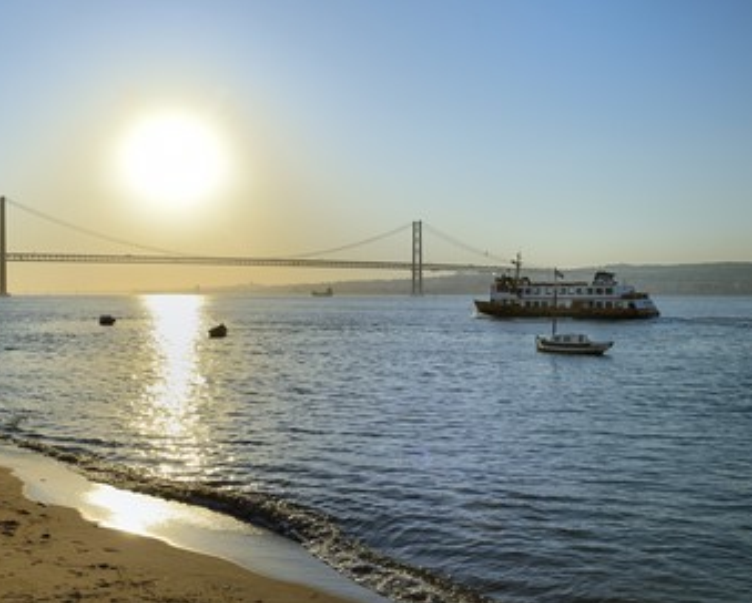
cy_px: 306
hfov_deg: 49.8
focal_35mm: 36
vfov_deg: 41.2
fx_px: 802
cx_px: 293
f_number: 13
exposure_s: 1/400
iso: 100
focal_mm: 31
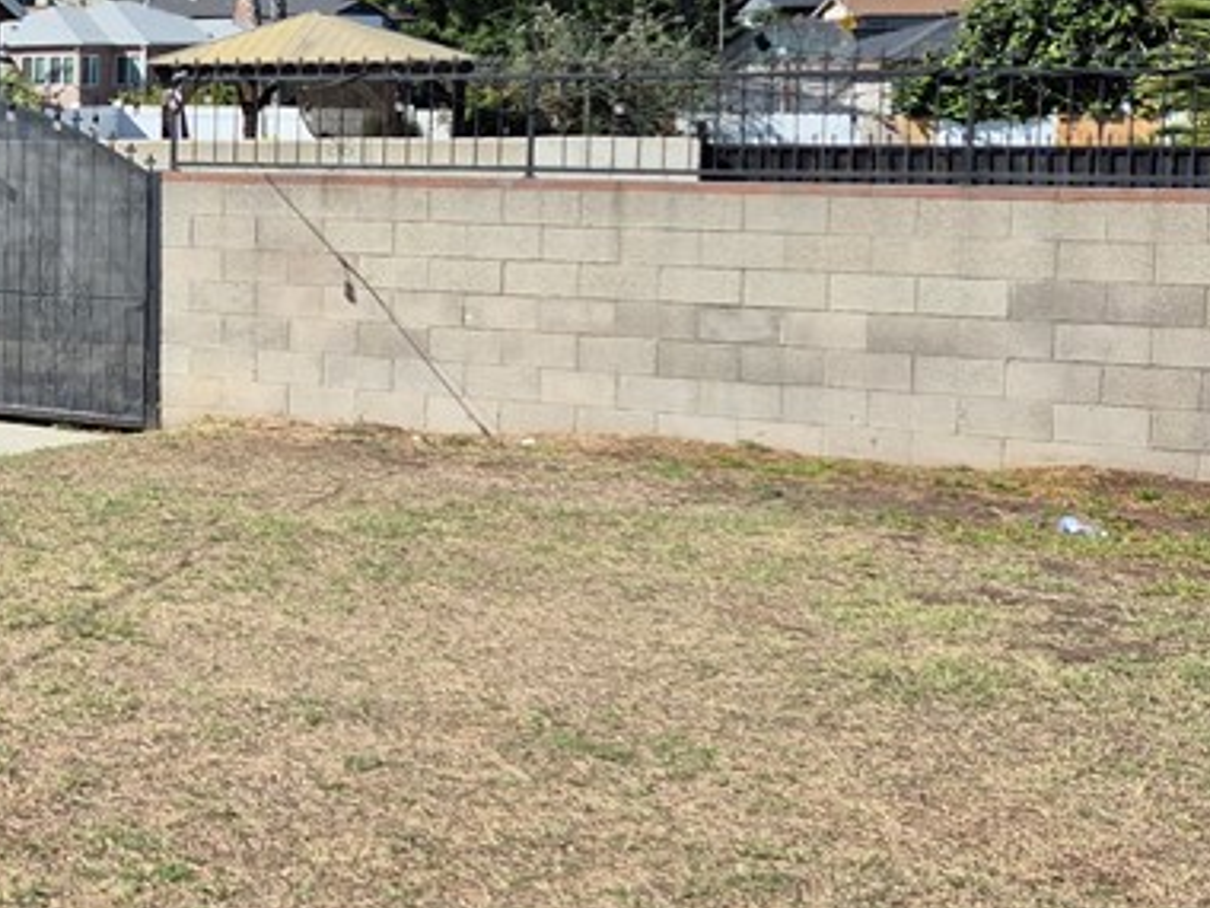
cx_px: -350
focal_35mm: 62
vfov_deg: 23.5
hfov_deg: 26.6
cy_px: 287
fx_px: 2167
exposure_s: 1/1852
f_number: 1.8
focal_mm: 5.4
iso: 25
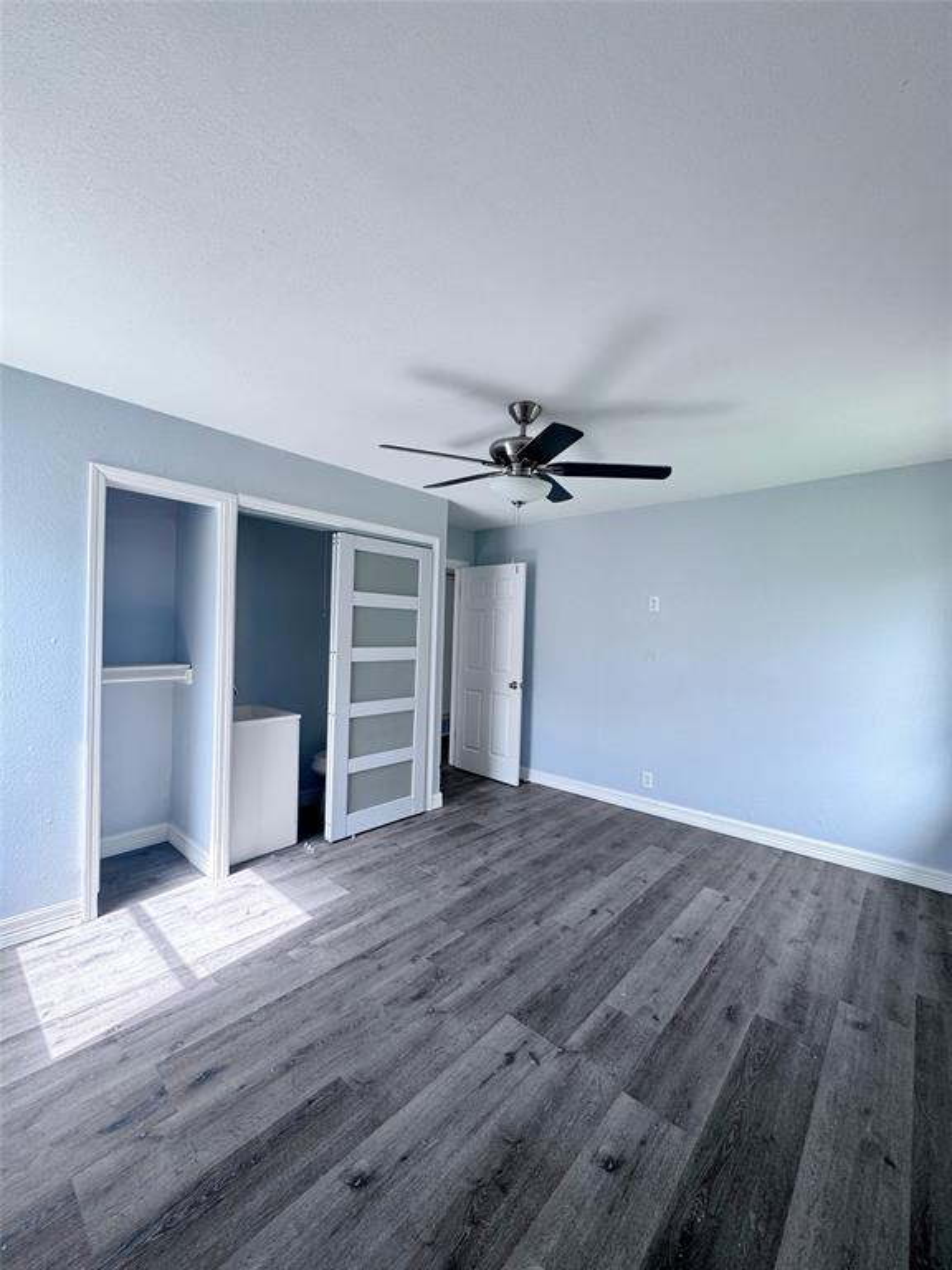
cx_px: 476
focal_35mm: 14
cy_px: 635
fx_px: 513
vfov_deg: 102.1
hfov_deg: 85.7
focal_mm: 2.22
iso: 40
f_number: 2.2
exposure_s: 1/144
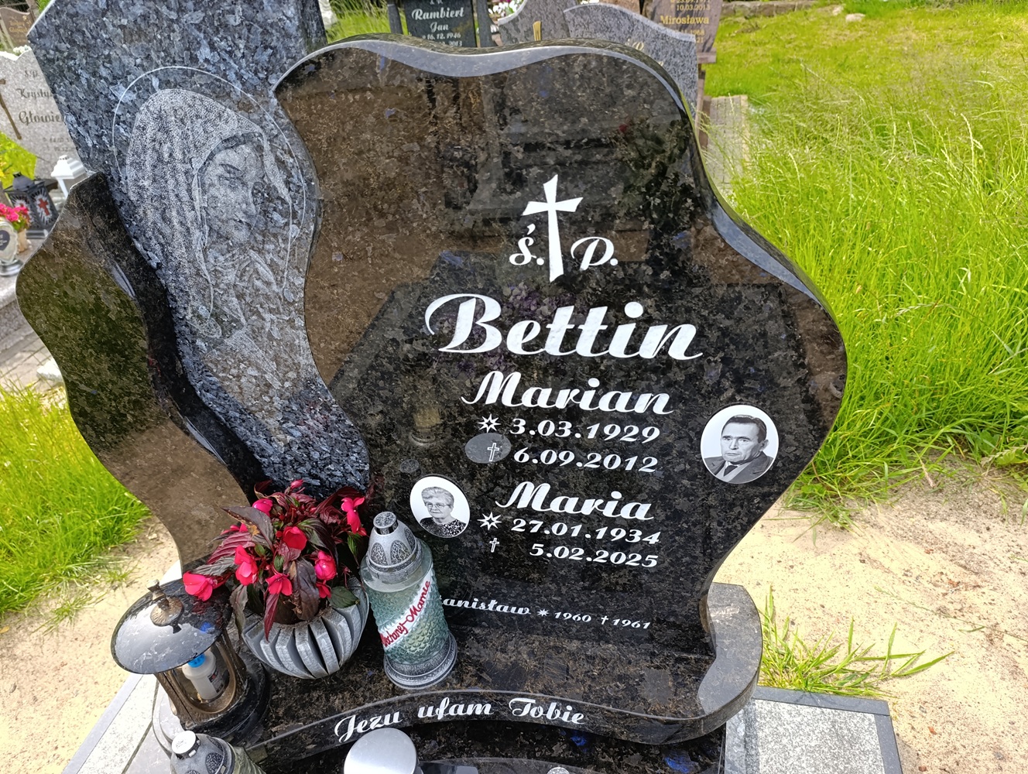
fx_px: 684
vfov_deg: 59.0
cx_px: 514
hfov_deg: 73.8
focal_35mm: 23
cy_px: 387
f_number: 1.6
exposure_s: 1/119
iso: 50
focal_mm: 6.14
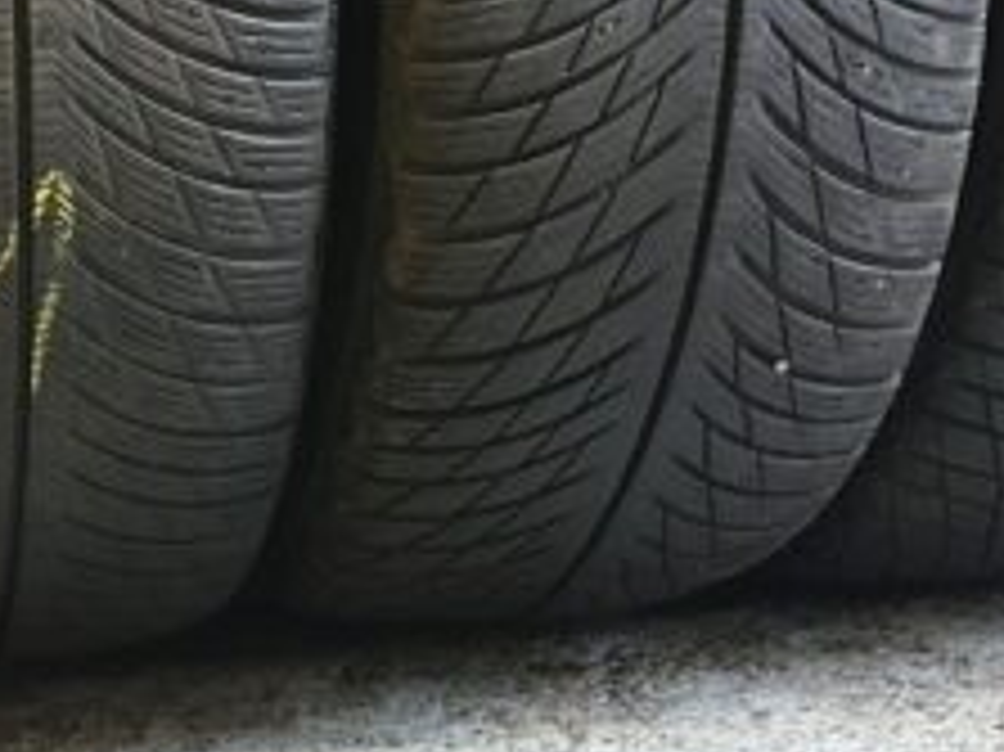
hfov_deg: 27.3
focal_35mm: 70
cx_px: 212
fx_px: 2029
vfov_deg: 20.8
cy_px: 167
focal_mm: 4.32
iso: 500
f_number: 1.5
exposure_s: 1/11
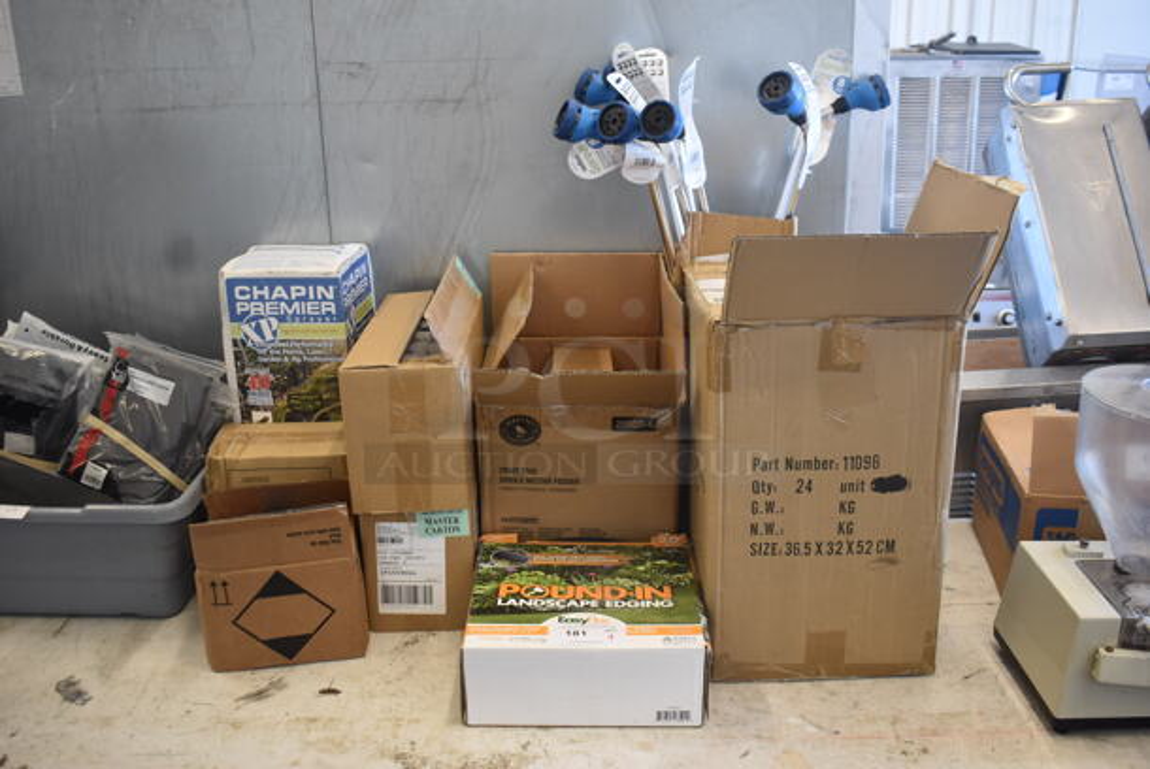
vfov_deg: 38.4
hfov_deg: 55.1
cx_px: 575
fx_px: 1103
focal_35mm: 34
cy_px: 384
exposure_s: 1/125
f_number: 3.8
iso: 800
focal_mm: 23
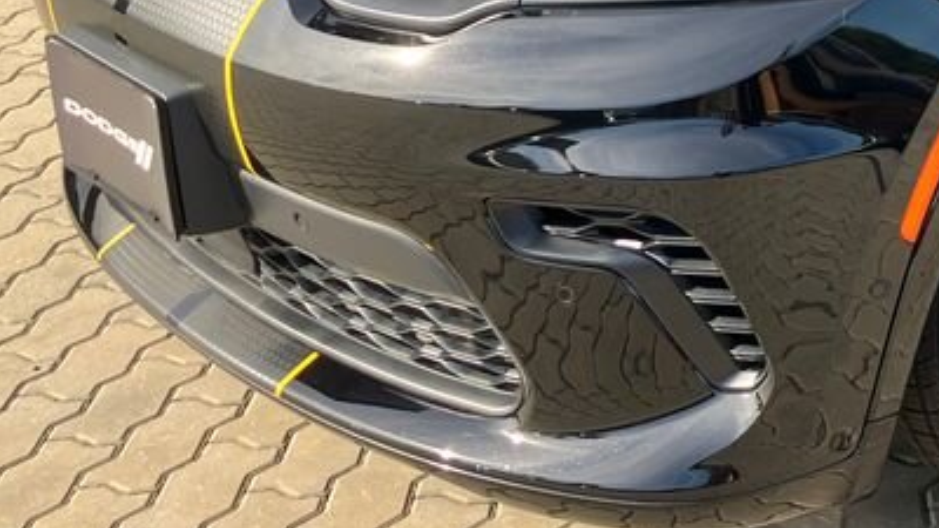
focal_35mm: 78
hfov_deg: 24.6
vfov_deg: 14.9
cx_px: 1124
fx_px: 1942
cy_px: -136
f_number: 1.8
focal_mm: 3.99
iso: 32
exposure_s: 1/326
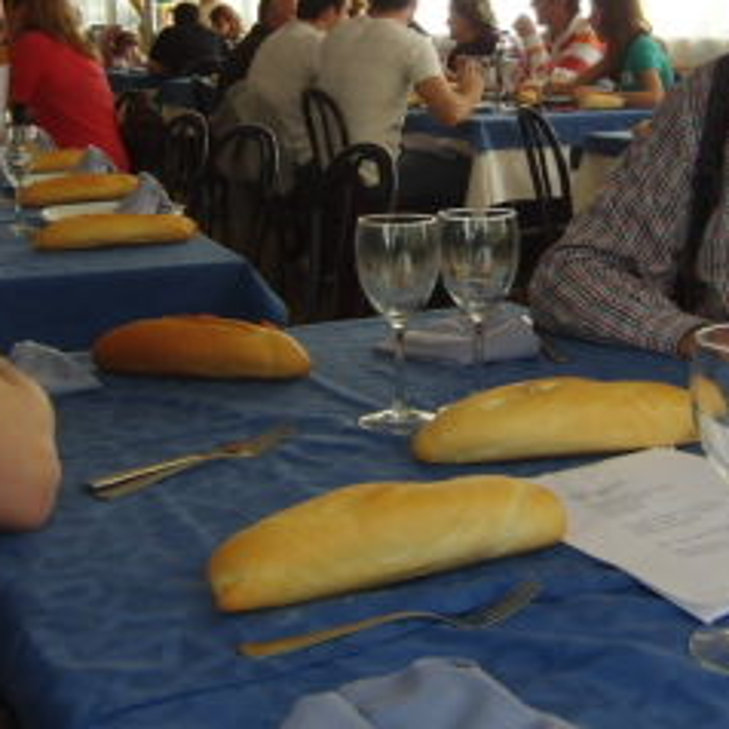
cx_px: 456
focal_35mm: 57
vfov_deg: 29.5
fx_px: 1358
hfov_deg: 29.9
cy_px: 165
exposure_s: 1/100
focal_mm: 4.3
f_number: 3.2
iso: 100
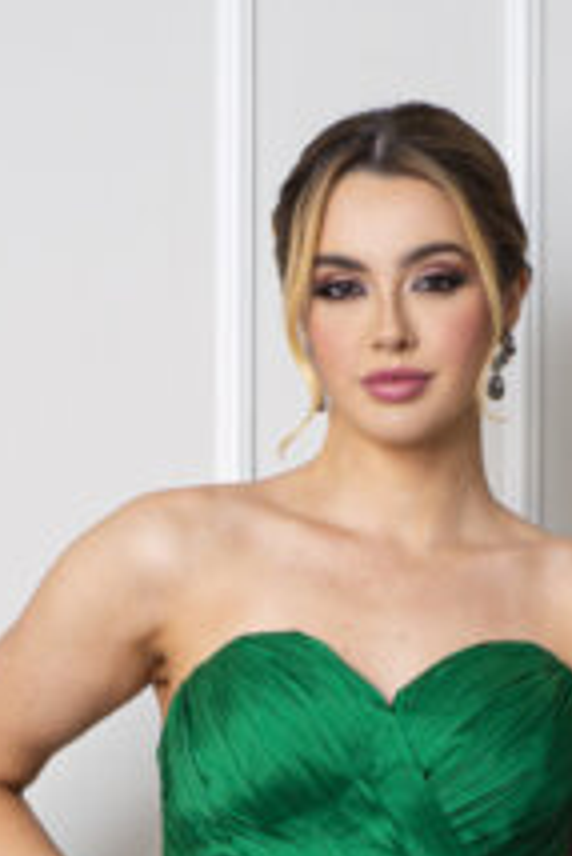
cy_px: 1320
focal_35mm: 175
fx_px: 4164
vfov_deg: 11.2
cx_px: 304
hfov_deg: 7.9
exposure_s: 1/80
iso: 100
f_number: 5
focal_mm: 50
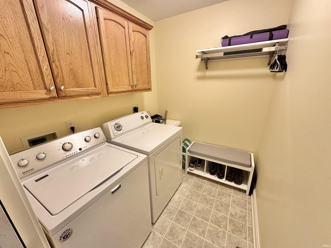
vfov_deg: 85.7
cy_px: 124
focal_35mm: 14
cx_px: 166
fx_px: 134
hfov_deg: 102.1
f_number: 2.2
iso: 200
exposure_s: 1/60
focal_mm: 2.22
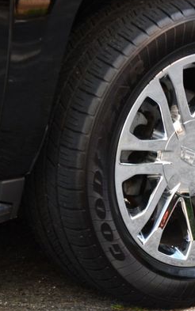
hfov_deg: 6.4
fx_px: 1733
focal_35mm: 204
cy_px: 147
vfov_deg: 10.3
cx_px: 174
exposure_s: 1/250
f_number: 5.6
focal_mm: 82
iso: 400
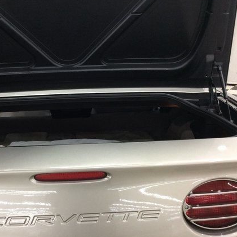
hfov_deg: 38.7
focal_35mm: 43
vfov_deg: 39.2
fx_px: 333
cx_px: 78
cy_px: 126
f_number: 2.4
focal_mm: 3.3
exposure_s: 1/24
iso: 64
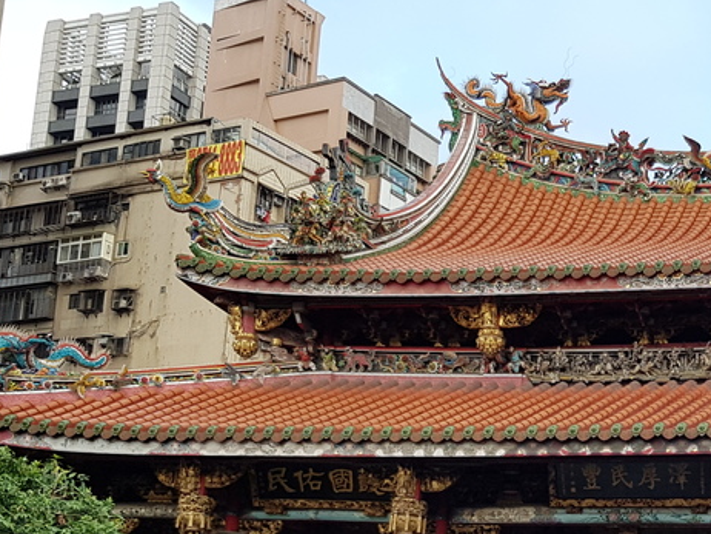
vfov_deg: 19.7
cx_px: 673
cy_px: 563
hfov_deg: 25.9
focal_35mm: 72
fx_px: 1480
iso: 40
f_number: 1.7
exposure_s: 1/574
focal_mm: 4.2
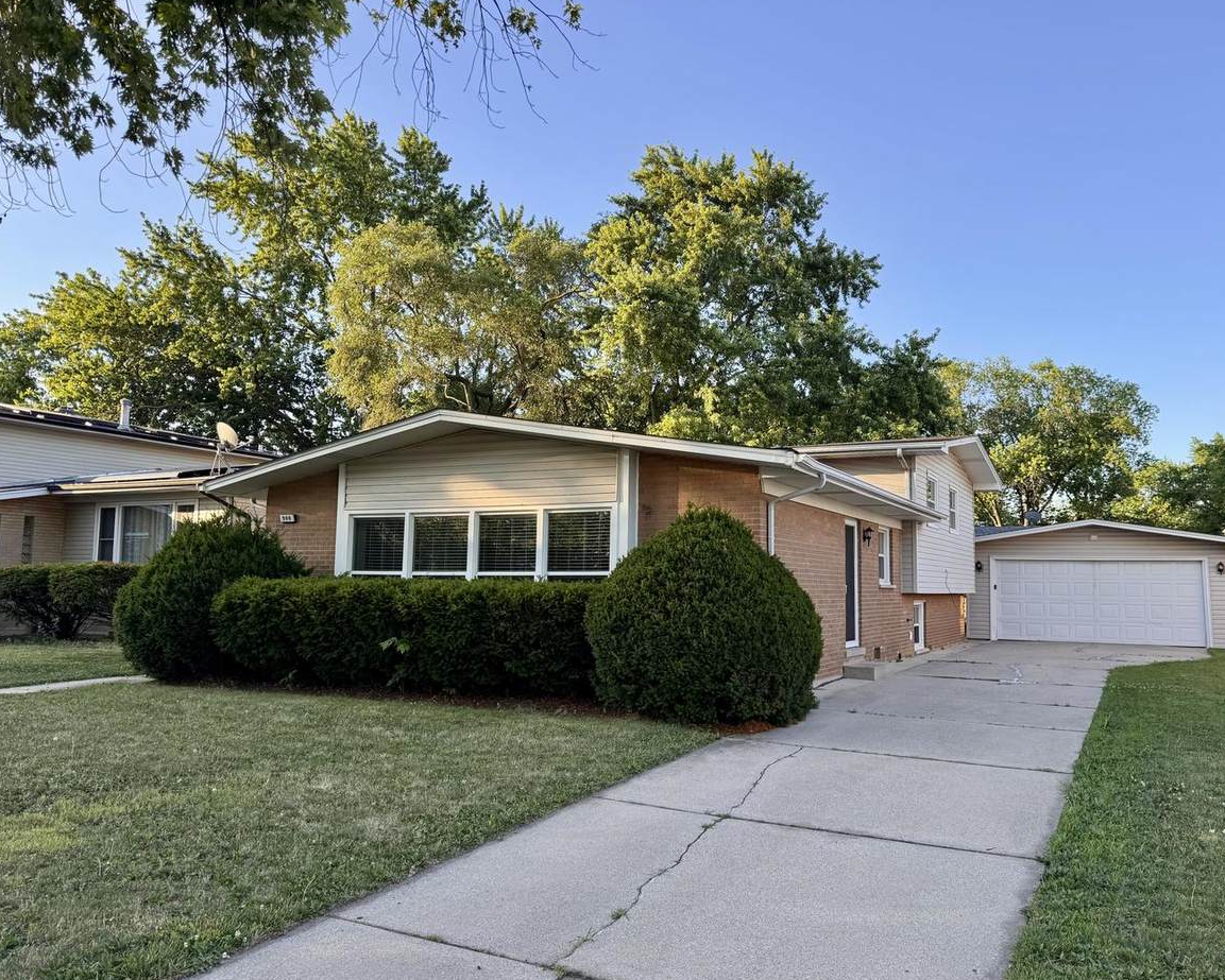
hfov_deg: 65.9
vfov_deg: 54.9
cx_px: 676
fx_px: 943
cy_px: 501
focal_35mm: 26
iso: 80
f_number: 1.78
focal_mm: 6.76
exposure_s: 1/792
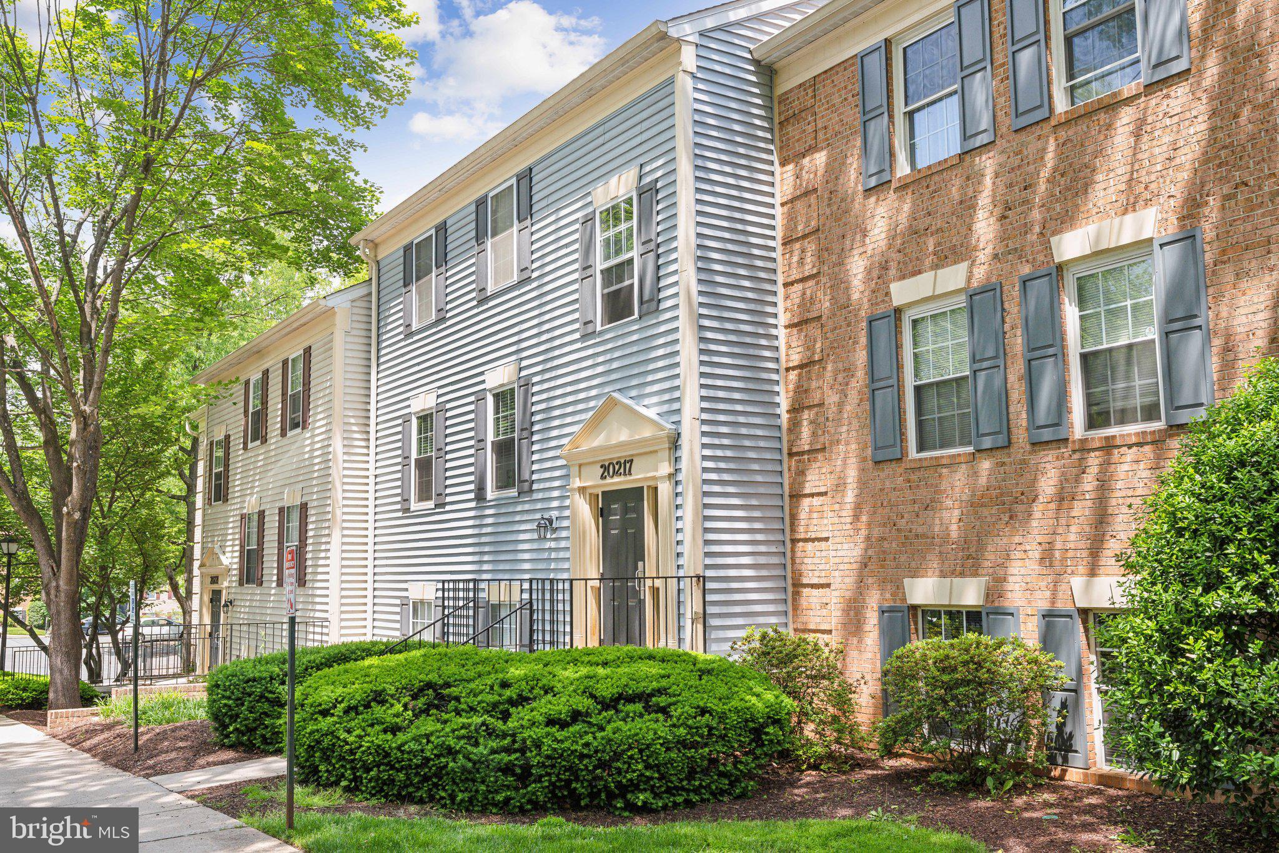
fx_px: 1119
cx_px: 640
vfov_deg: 41.7
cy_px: 426
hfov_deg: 59.5
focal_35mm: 32
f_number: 8
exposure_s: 1/320
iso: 400
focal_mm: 31.5
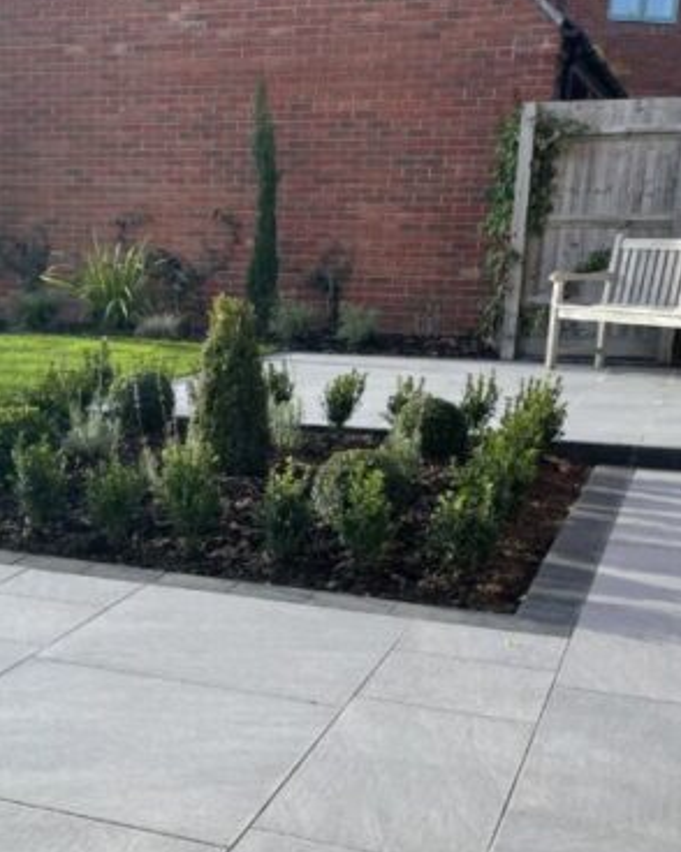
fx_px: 1336
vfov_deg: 35.0
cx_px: 69
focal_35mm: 53
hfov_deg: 27.6
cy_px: 576
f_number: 1.6
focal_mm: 4.2
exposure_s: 1/1159
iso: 32
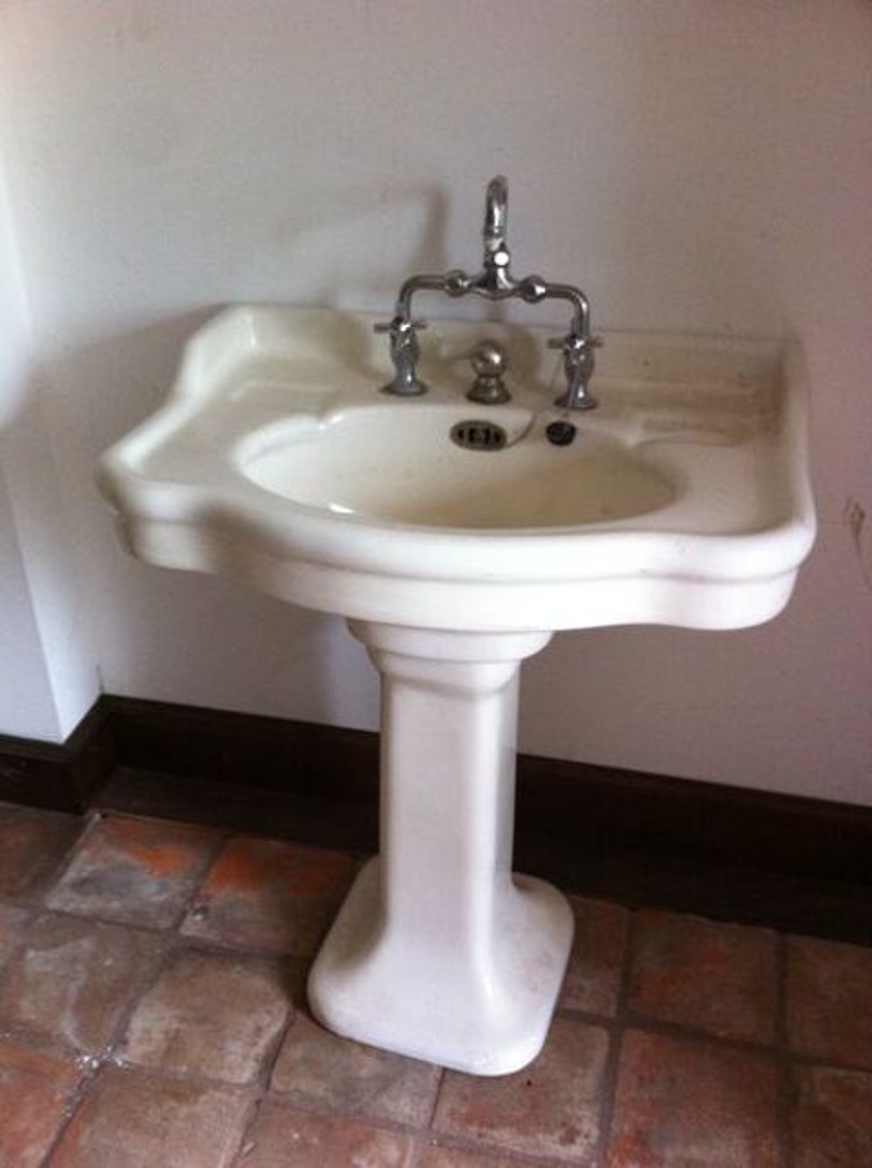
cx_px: 436
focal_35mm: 35
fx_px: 1179
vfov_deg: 52.7
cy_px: 584
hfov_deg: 40.6
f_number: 2.8
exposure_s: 1/15
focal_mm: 3.85
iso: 250
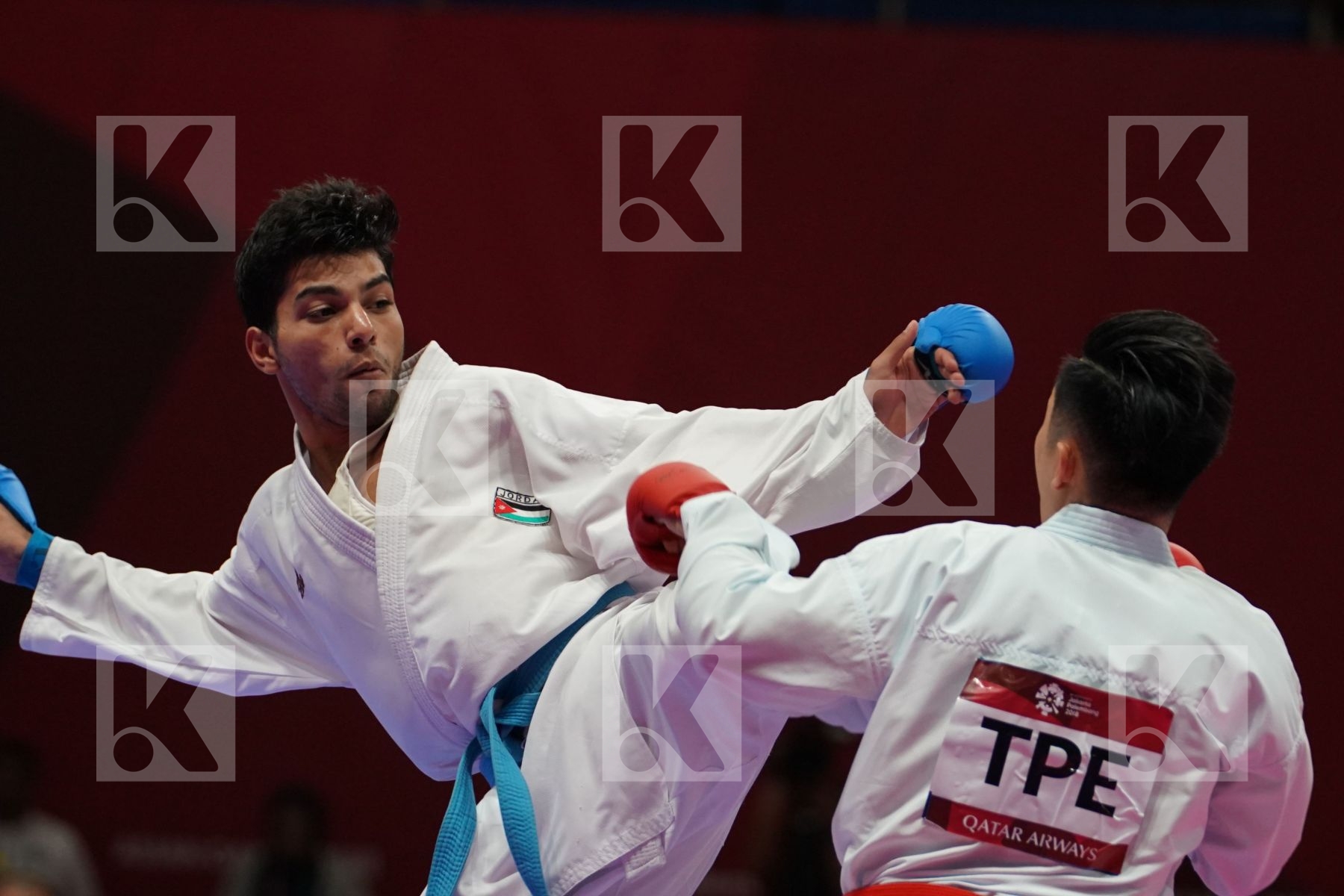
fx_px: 12207
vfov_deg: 4.2
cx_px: 672
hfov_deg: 6.3
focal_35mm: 327
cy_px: 448
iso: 2500
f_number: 4
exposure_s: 1/1000
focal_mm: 218
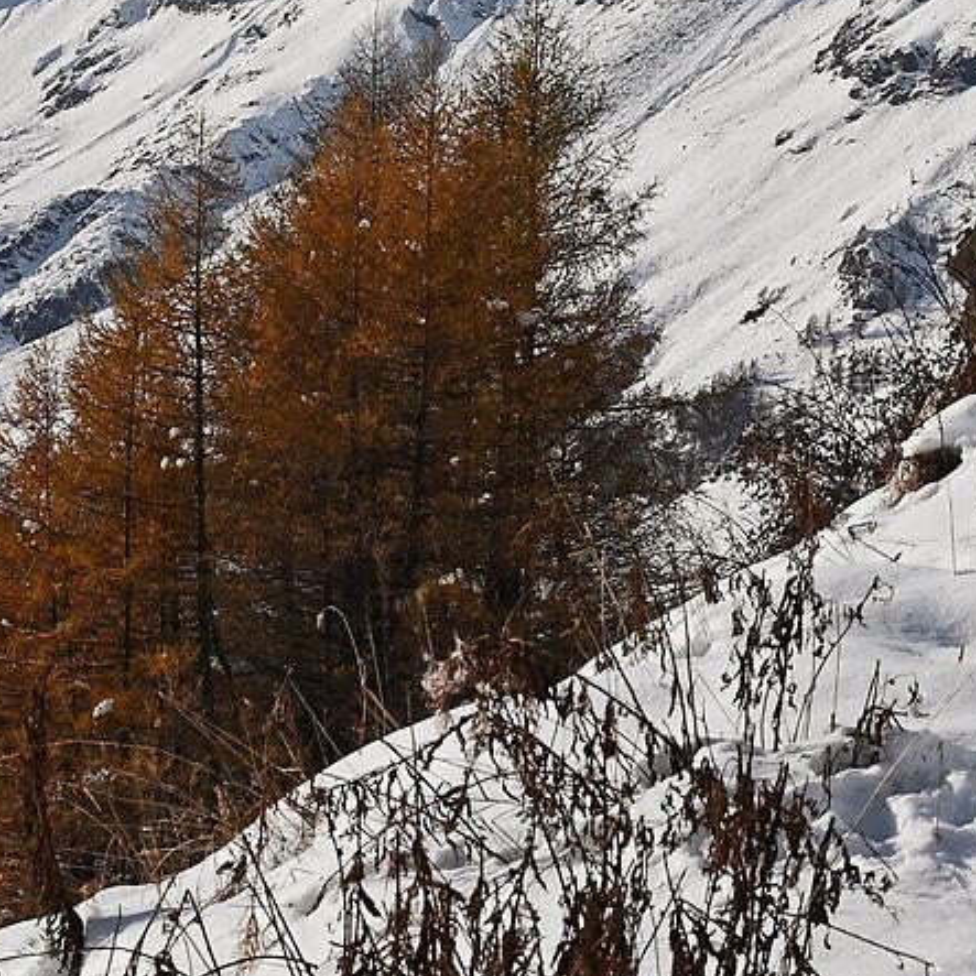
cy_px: -316
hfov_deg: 7.6
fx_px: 7337
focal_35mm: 230
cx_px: 866
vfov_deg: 7.5
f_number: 10
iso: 100
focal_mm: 50
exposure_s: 1/640
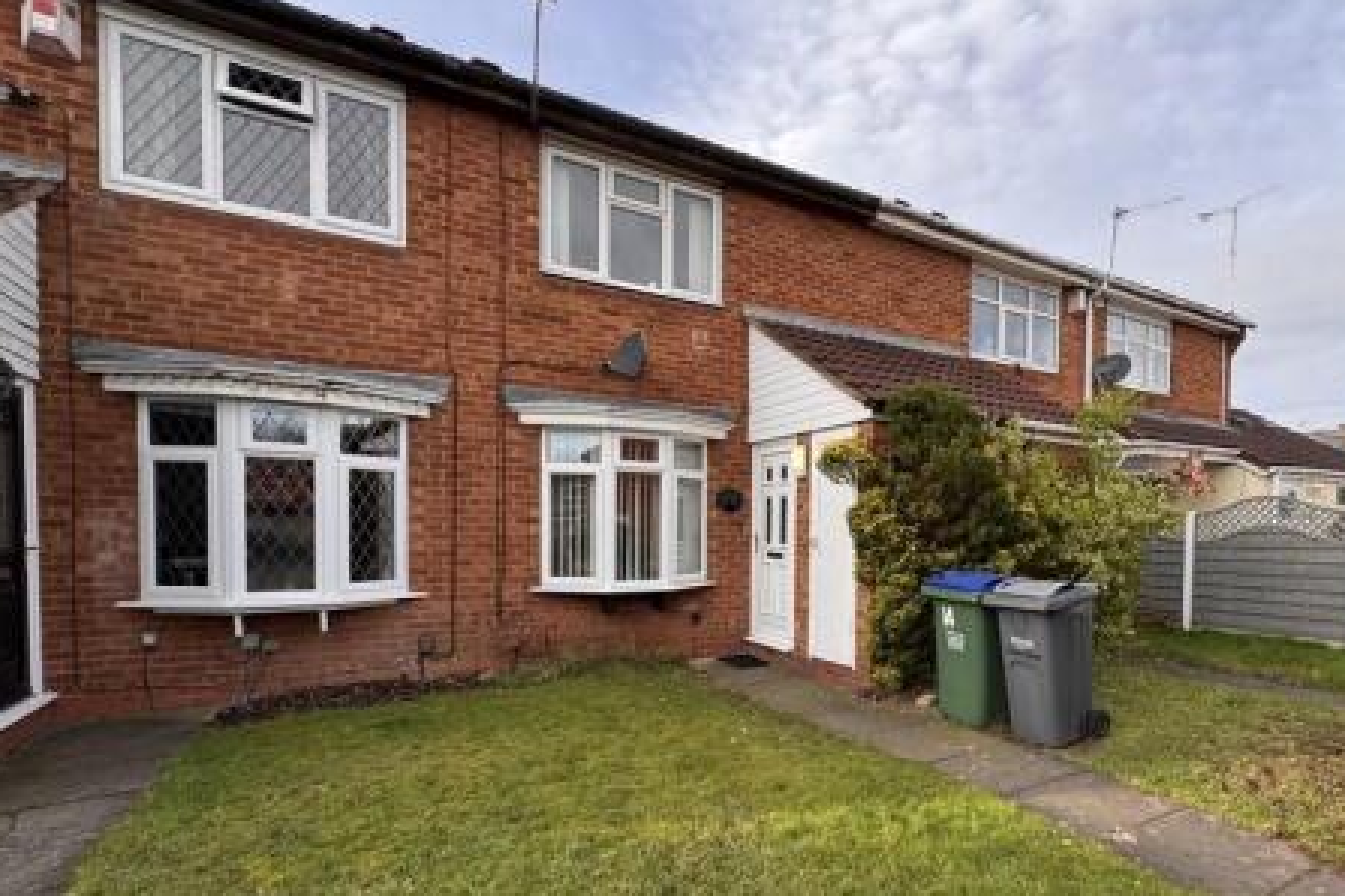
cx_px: 814
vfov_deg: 63.8
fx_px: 710
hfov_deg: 85.7
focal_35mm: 19
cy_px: 549
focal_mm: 2.22
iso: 40
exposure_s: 1/522
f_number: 2.2
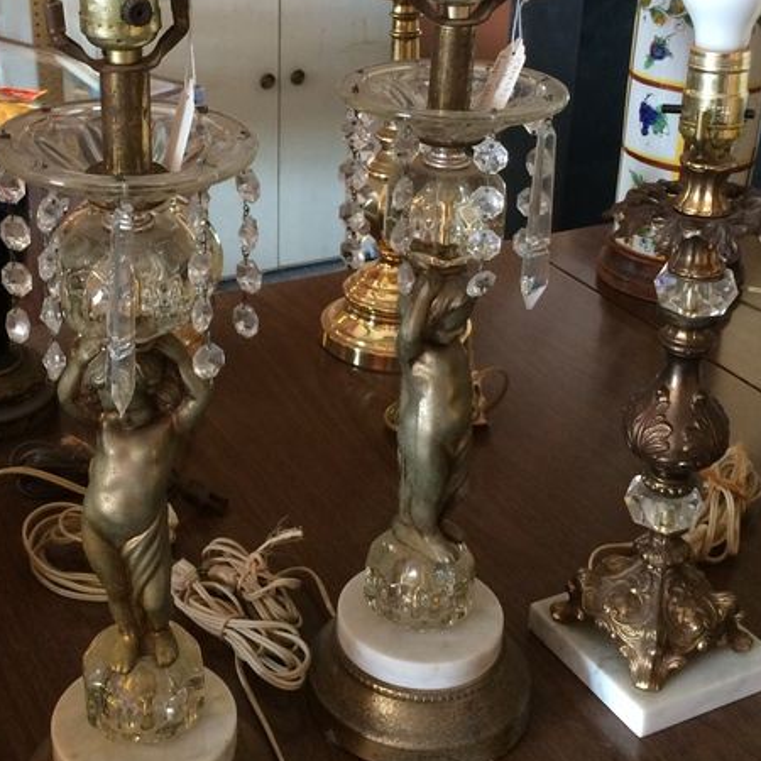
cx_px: 281
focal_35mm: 53
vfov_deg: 32.1
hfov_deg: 32.0
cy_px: 285
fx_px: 1318
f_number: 2.2
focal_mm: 4.12
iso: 160
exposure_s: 1/30
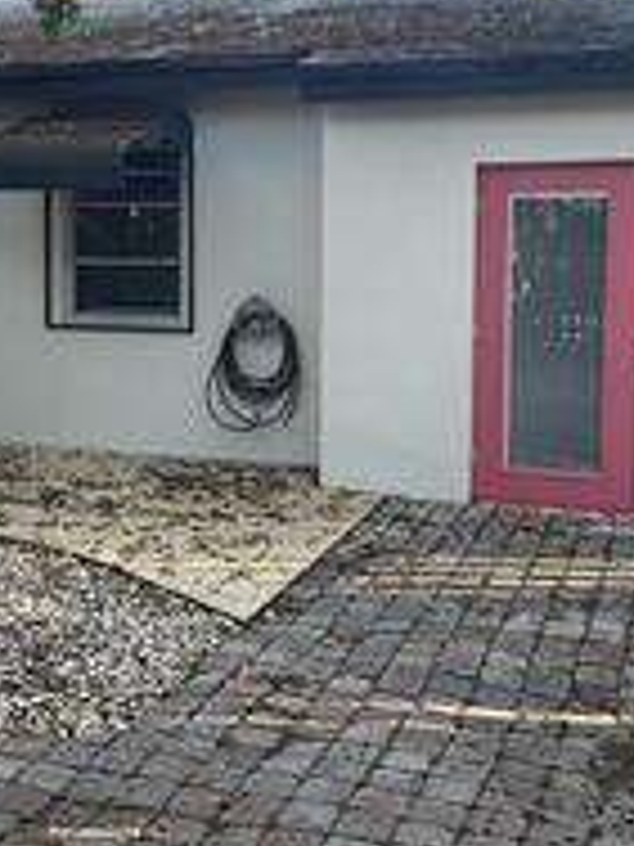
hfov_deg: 28.4
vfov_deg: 37.3
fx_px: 1245
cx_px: 220
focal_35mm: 51
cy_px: 315
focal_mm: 6.86
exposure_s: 1/172
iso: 100
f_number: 1.78
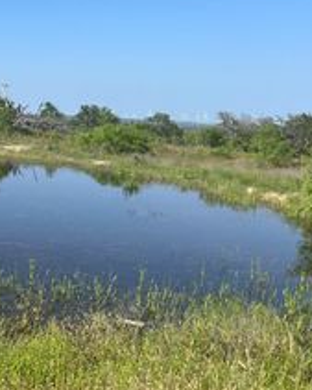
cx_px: -70
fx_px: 692
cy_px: 175
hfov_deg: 23.1
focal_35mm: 60
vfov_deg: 31.4
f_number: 1.6
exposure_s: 1/3311
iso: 50
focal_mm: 5.1
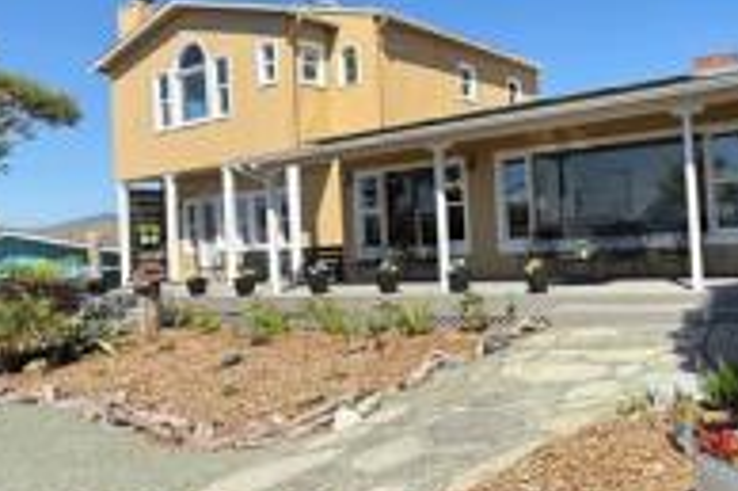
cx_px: 616
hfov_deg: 56.3
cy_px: 202
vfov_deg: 43.4
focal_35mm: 30
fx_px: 614
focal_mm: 2.22
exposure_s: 1/1497
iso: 50
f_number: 2.2
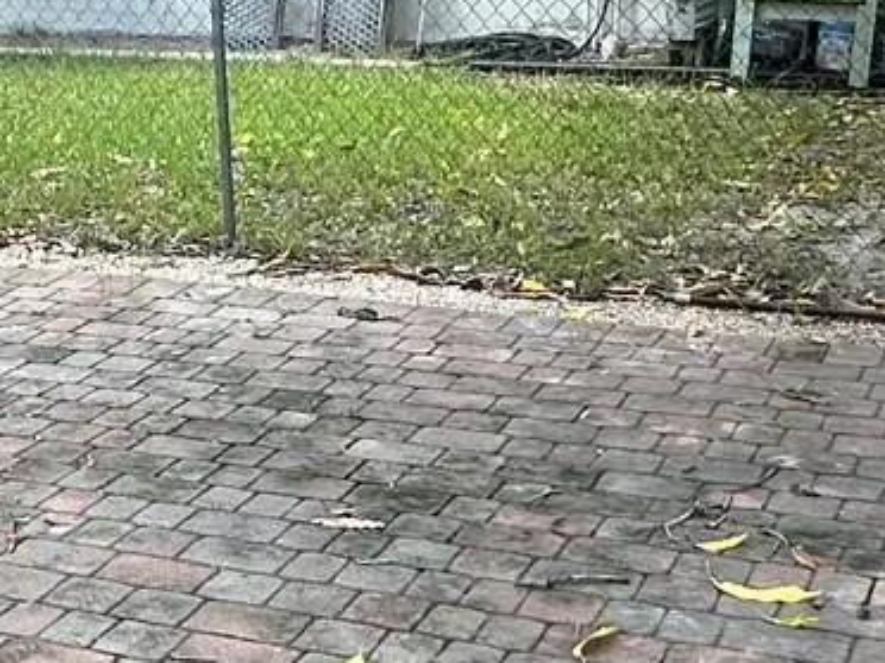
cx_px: 171
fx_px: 1969
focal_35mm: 77
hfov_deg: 24.9
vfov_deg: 19.1
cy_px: 326
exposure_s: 1/186
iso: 40
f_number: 2.2
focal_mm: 2.22
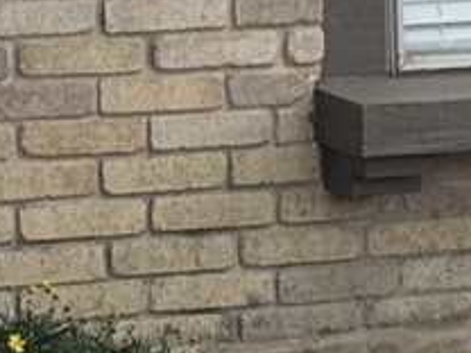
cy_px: 77
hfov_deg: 5.8
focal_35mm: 333
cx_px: 1001
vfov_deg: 4.5
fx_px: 4531
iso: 64
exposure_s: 1/531
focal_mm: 6.76
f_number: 1.78
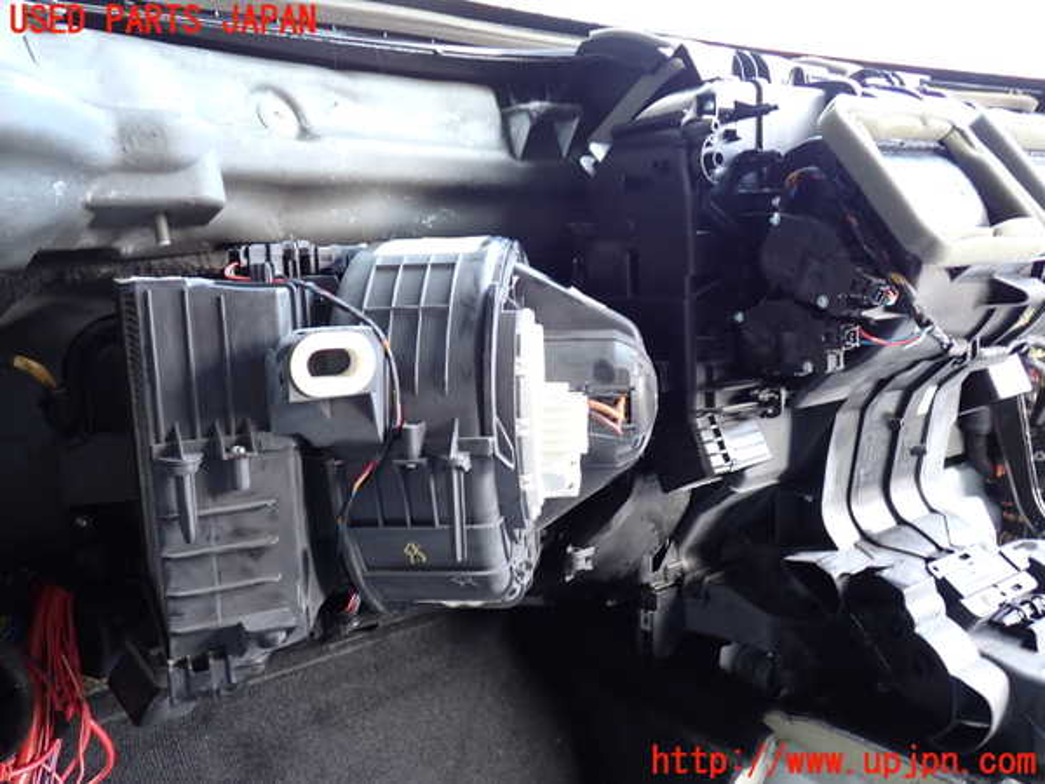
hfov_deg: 60.0
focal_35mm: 30
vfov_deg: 46.8
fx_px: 906
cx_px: 522
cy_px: 392
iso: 200
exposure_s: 1/30
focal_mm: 5.4
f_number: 2.3
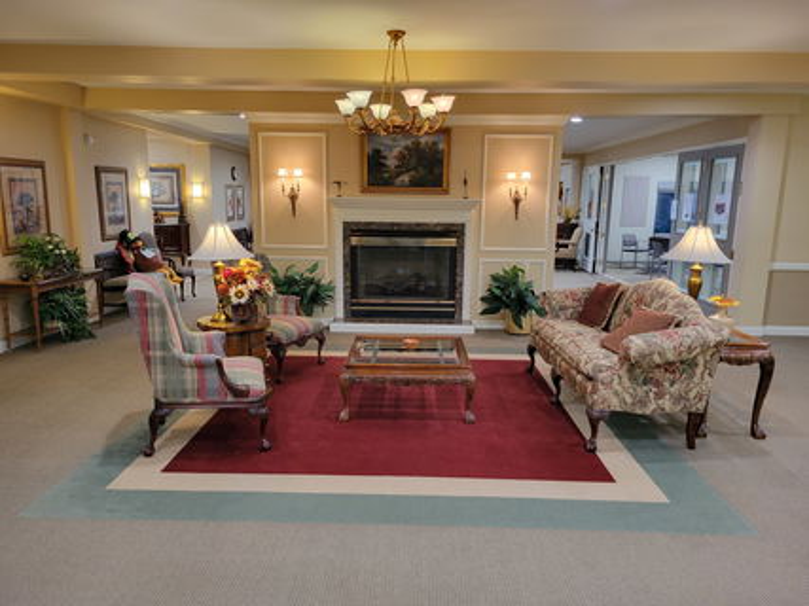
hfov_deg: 67.3
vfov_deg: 53.0
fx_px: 607
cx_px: 404
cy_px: 303
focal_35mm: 26
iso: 250
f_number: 1.8
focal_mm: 5.4
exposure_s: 1/40
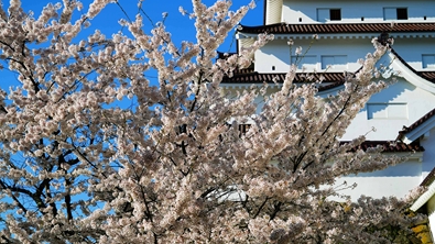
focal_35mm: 70
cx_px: 217
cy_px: 102
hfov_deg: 30.2
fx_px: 807
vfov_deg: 17.2
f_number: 8
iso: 100
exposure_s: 1/320
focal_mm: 66
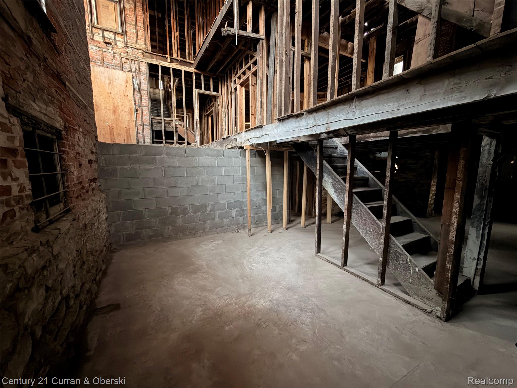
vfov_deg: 85.7
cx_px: 258
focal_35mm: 14
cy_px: 194
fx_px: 209
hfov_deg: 102.1
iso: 1250
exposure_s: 1/8
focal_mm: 2.22
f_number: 2.2
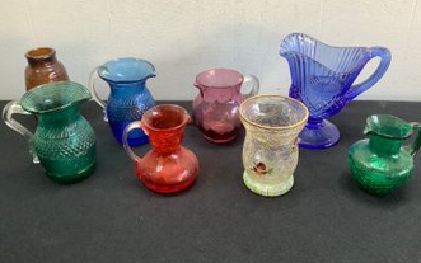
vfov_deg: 37.2
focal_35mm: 34
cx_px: 212
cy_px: 115
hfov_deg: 56.7
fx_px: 390
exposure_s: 1/60
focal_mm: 3.3
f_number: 2.4
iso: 160
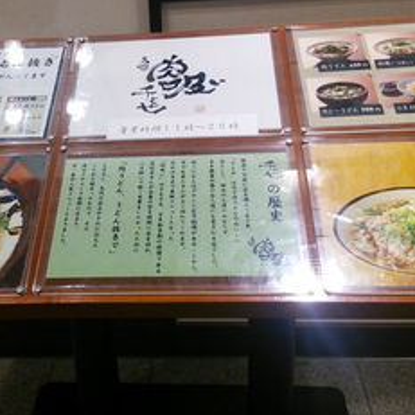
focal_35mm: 46
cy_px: 149
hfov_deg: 36.6
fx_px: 624
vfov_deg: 36.5
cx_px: 156
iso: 50
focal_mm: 4.06
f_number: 1.94
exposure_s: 1/59
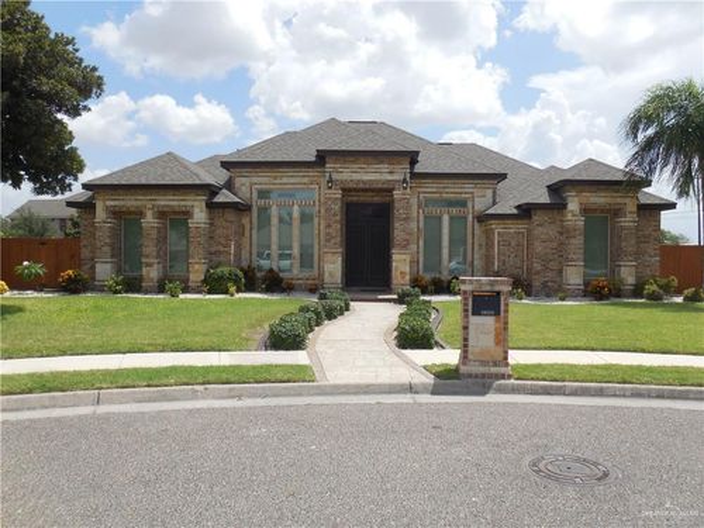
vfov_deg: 53.1
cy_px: 264
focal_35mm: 26
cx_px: 352
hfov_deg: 67.3
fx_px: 529
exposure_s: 1/1600
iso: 125
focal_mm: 4.6
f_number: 3.5
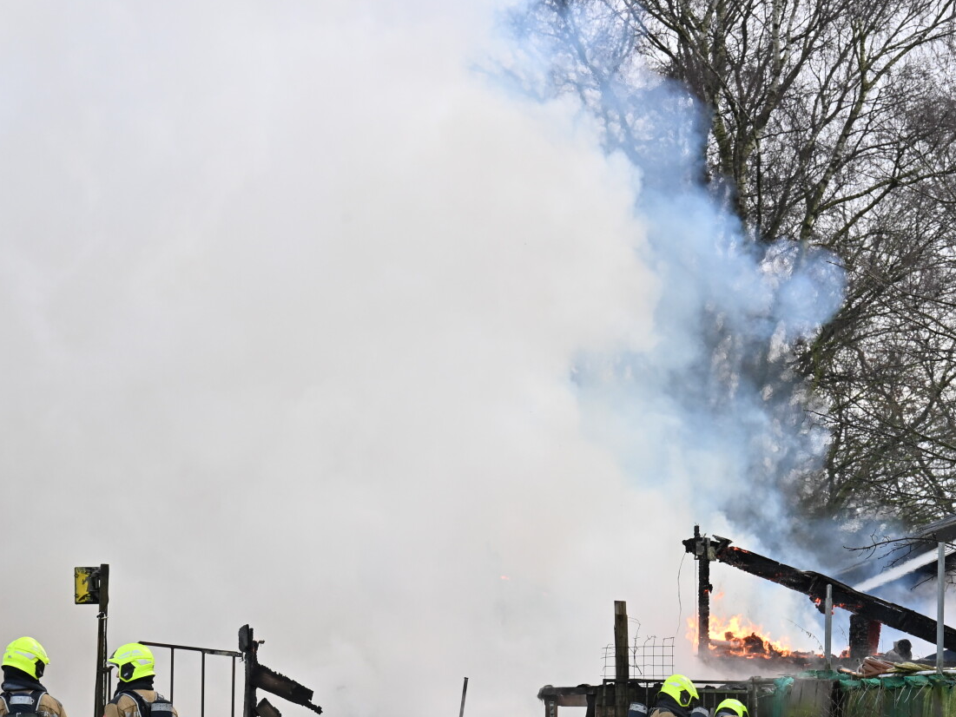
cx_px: 537
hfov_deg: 6.6
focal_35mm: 302
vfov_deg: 4.9
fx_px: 8341
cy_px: 516
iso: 800
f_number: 11
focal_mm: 180
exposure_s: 1/200
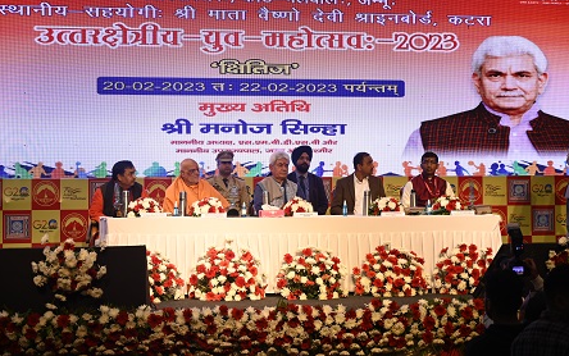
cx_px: 284
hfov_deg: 28.6
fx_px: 1117
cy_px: 166
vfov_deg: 18.1
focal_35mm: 72
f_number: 4.5
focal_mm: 70
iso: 640
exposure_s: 1/100
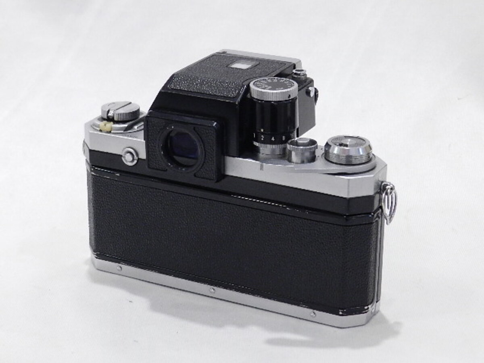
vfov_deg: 17.6
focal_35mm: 84
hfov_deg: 23.3
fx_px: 1174
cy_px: 182
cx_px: 242
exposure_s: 1/60
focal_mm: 14.9
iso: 800
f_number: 4.4
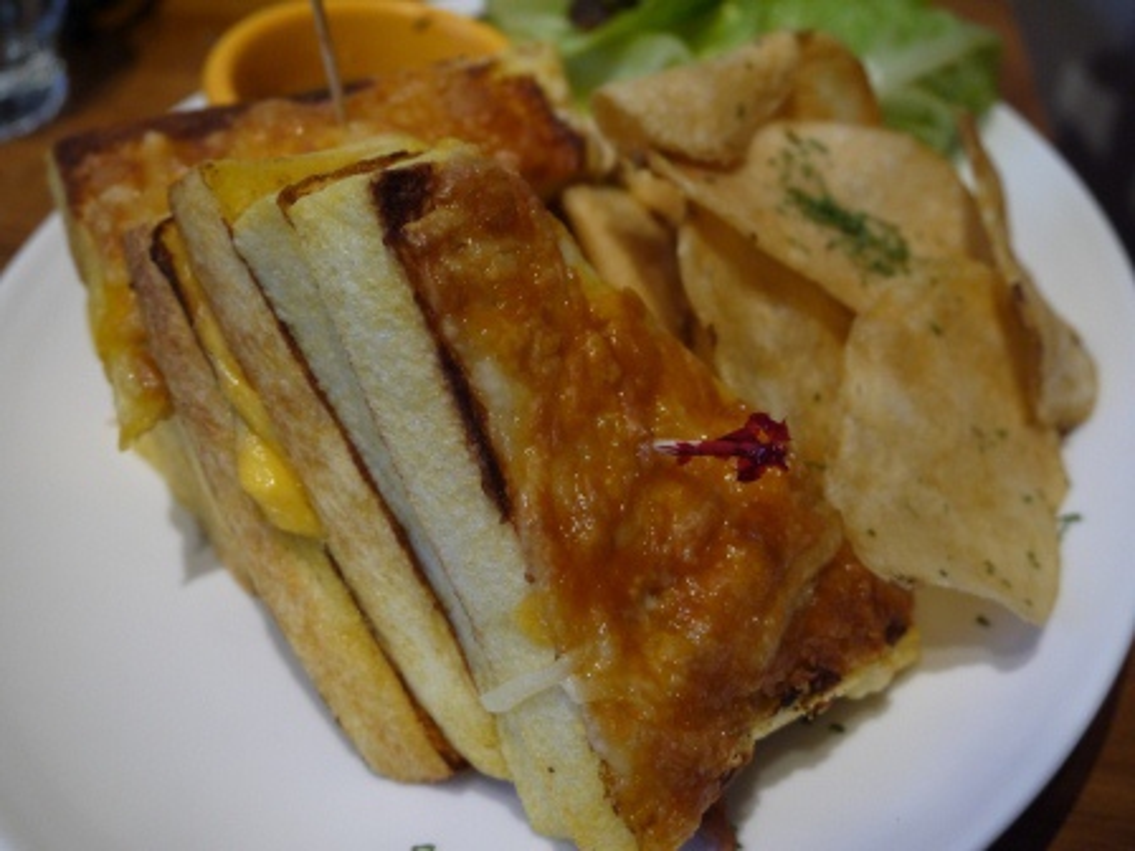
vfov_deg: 34.3
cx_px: 568
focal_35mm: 42
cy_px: 426
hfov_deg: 44.8
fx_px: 1377
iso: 1000
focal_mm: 21
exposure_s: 1/60
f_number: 4.6
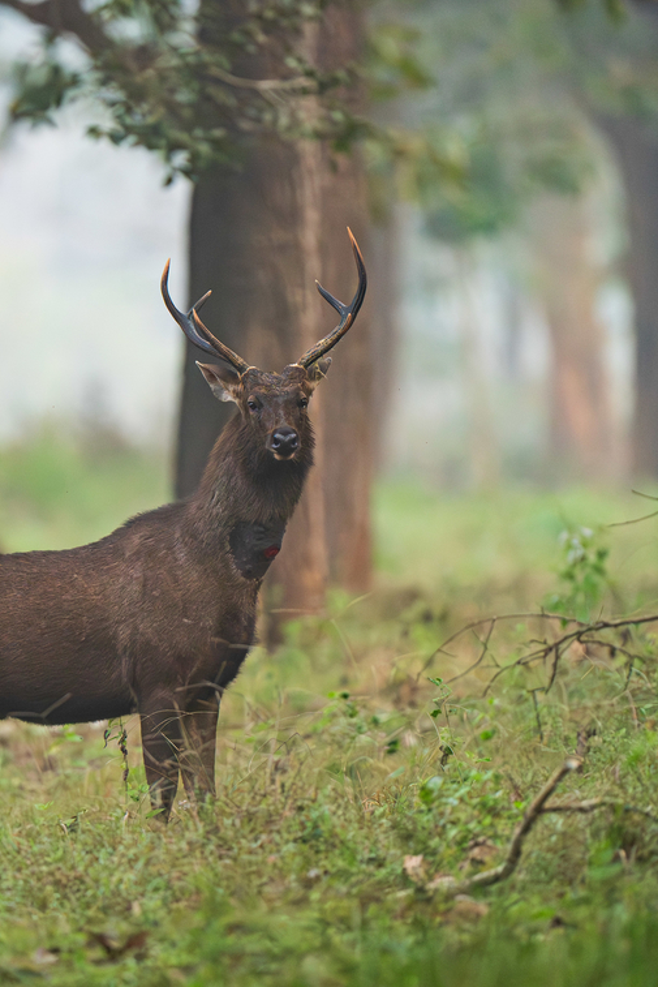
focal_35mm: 903
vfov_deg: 2.3
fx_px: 24744
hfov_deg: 1.5
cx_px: 242
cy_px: 494
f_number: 4
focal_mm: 600
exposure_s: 1/5000
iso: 5000
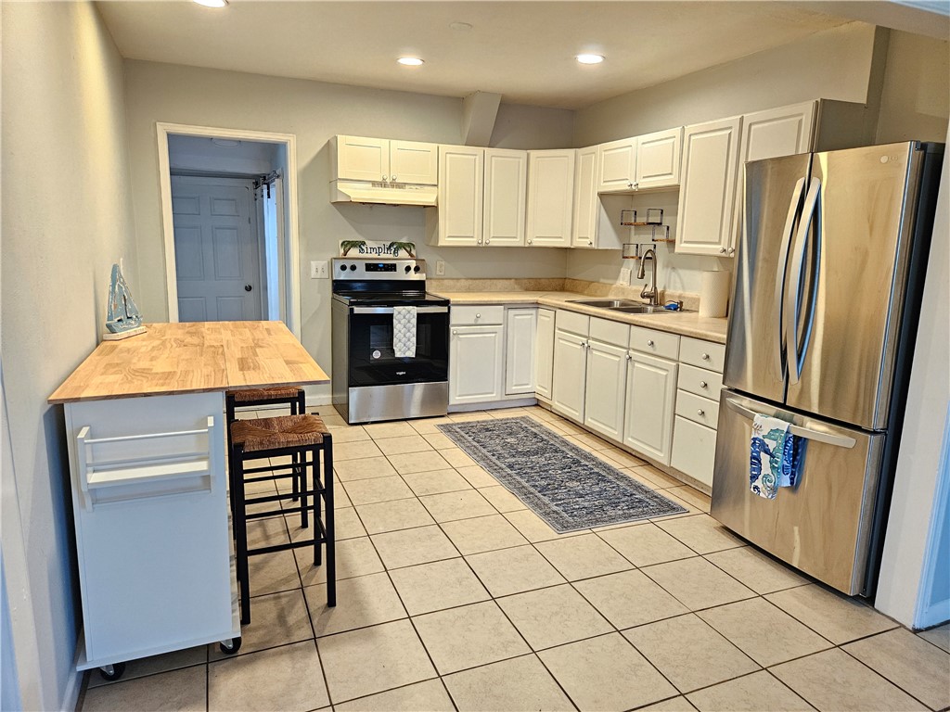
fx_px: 631
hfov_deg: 73.9
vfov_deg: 58.9
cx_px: 475
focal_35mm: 23
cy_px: 356
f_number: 1.8
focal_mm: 5.4
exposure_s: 1/120
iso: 500
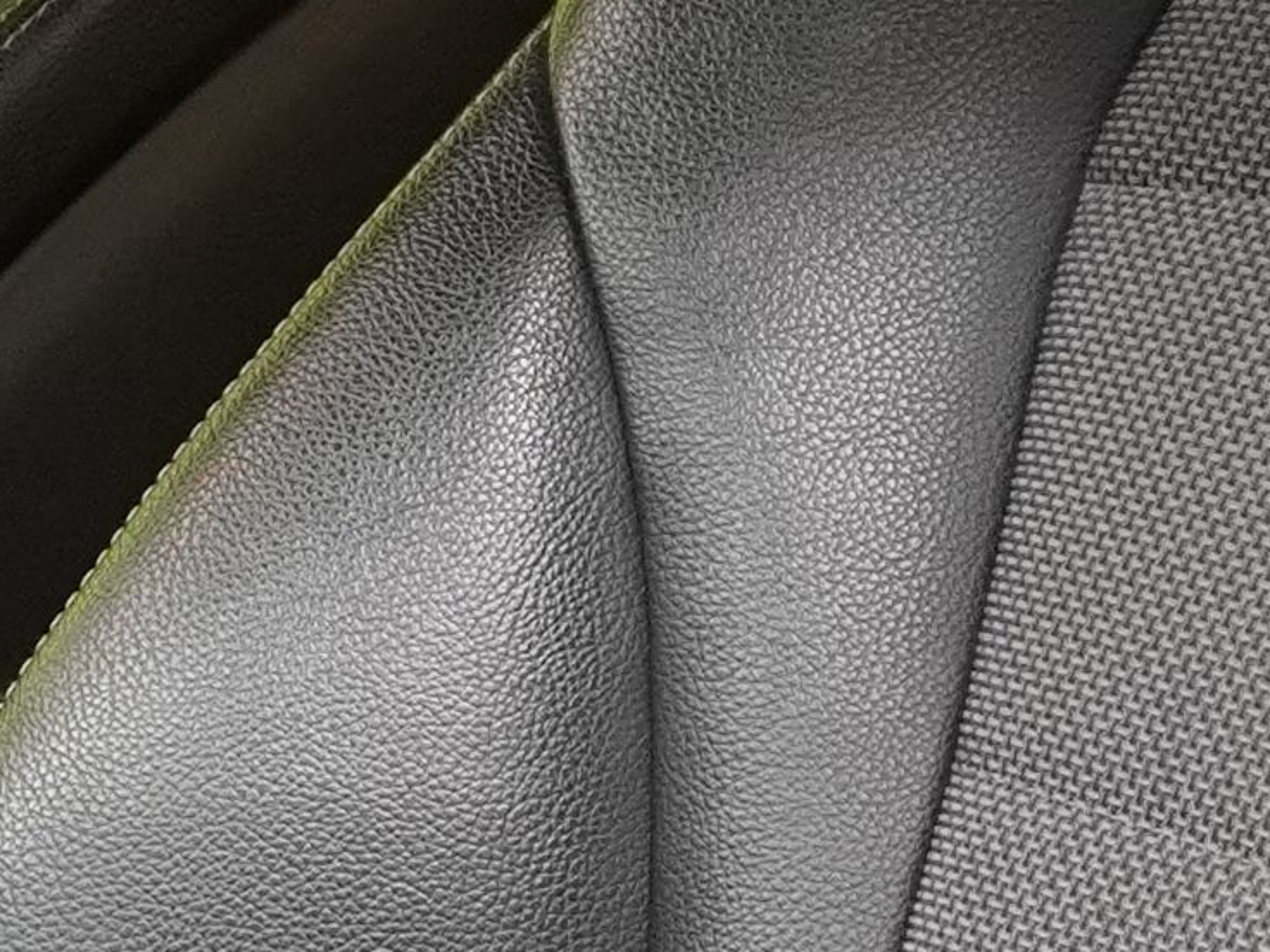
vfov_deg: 7.9
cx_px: 16
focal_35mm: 188
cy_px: 786
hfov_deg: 10.4
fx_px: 6897
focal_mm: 16
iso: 1250
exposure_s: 1/30
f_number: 3.5
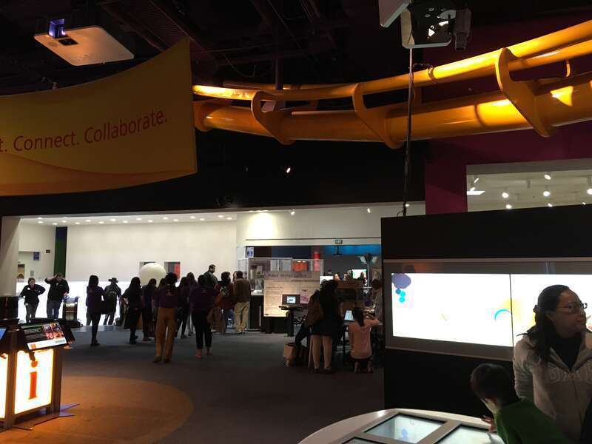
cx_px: 296
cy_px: 222
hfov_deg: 61.7
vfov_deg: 48.2
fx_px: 496
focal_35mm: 29
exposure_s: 1/24
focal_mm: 4.15
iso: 200
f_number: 2.2
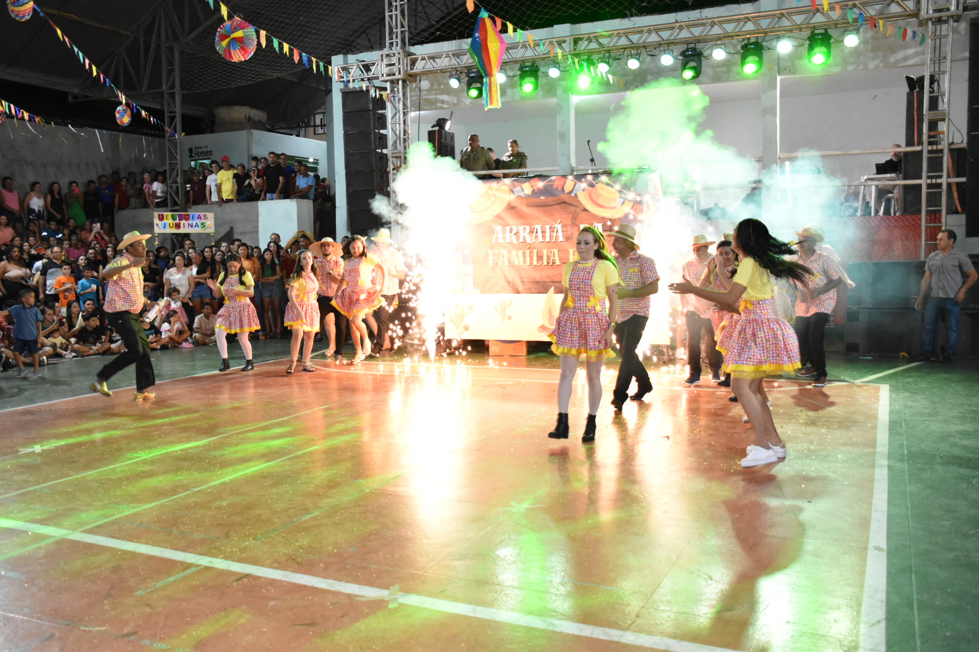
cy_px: 326
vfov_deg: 43.6
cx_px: 490
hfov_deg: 61.9
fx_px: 816
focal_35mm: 30
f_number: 3.5
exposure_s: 1/100
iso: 2500
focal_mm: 20
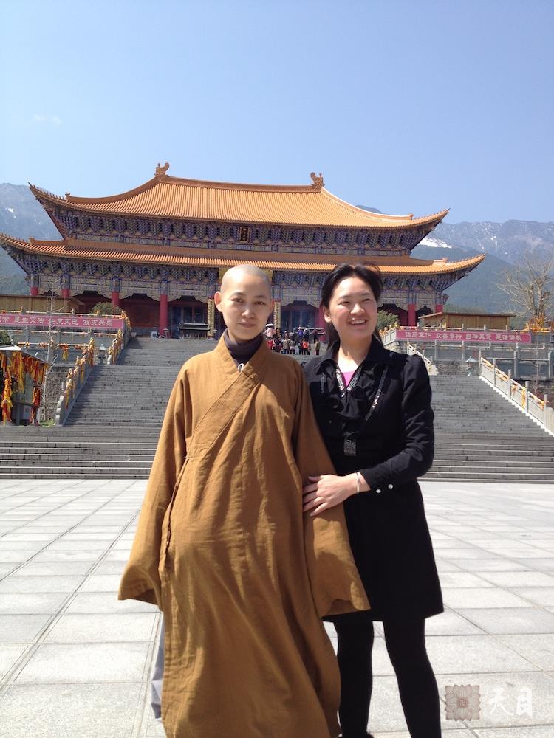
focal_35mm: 35
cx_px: 277
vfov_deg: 52.6
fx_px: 747
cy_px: 369
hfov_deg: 40.7
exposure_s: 1/1104
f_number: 2.4
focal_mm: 4.28
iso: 64
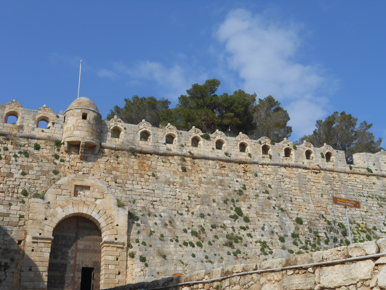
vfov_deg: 32.9
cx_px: 193
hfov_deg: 42.9
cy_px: 145
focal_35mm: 44
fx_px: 491
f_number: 4.5
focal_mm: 7.8
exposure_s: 1/800
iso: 80
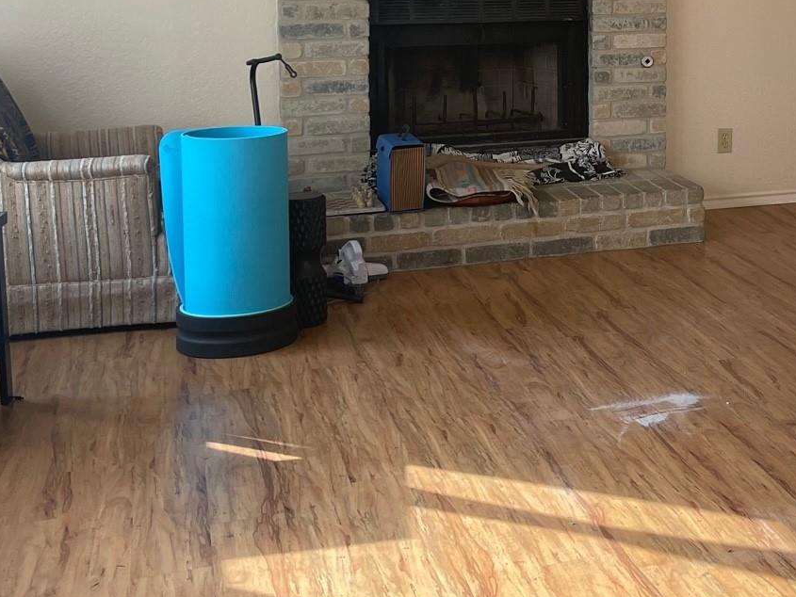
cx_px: 824
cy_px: 8
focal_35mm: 62
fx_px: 1426
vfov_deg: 22.8
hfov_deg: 28.9
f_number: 1.6
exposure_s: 1/121
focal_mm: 5.1
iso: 50
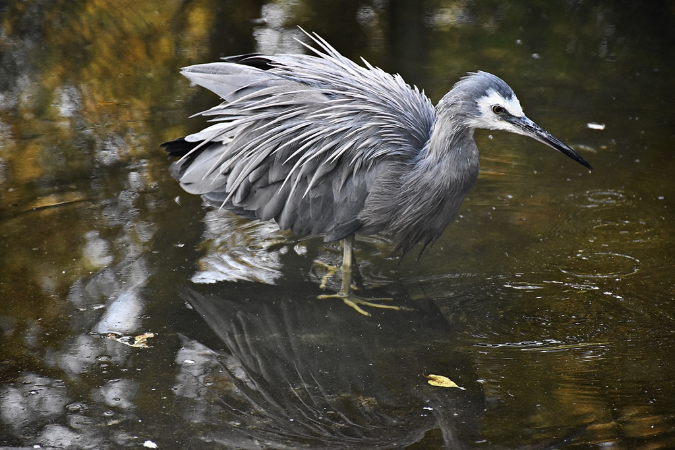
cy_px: 225
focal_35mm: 210
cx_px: 338
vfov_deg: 6.5
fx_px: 3938
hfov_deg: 9.8
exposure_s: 1/500
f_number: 5.6
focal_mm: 140
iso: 2200
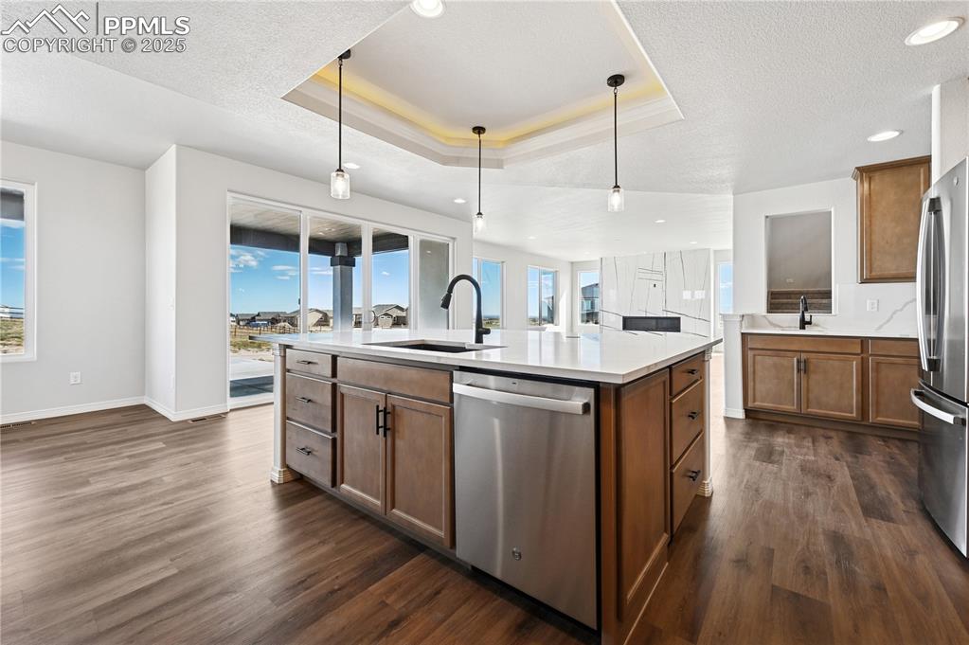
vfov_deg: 81.1
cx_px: 484
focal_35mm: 14
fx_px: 377
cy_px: 322
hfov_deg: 104.3
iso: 320
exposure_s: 1/125
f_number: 8
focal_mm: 14
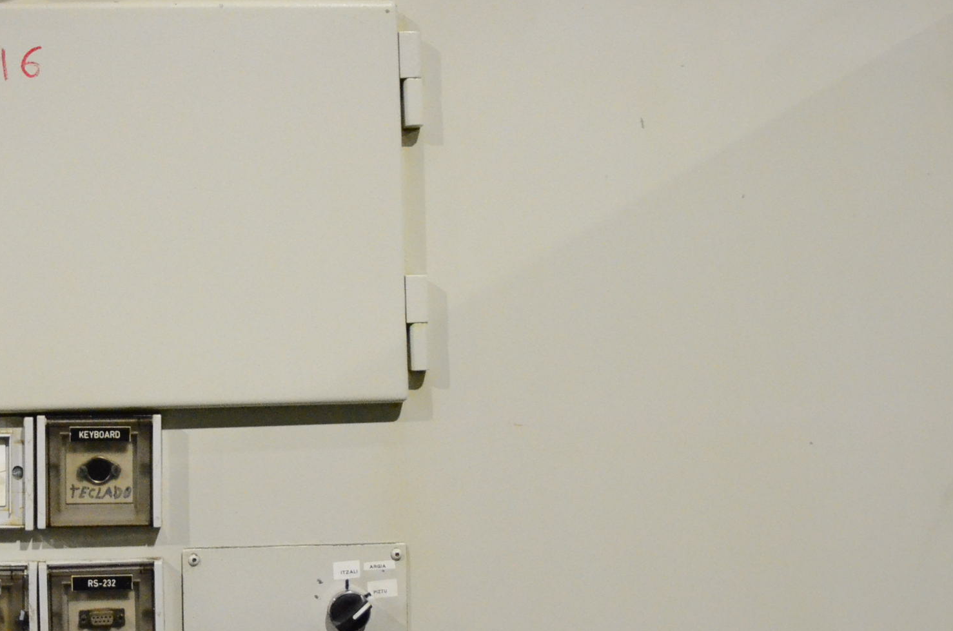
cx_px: 213
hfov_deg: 35.3
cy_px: 282
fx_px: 1453
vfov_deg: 24.5
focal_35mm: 55
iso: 6400
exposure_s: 1/800
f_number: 3.8
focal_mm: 22
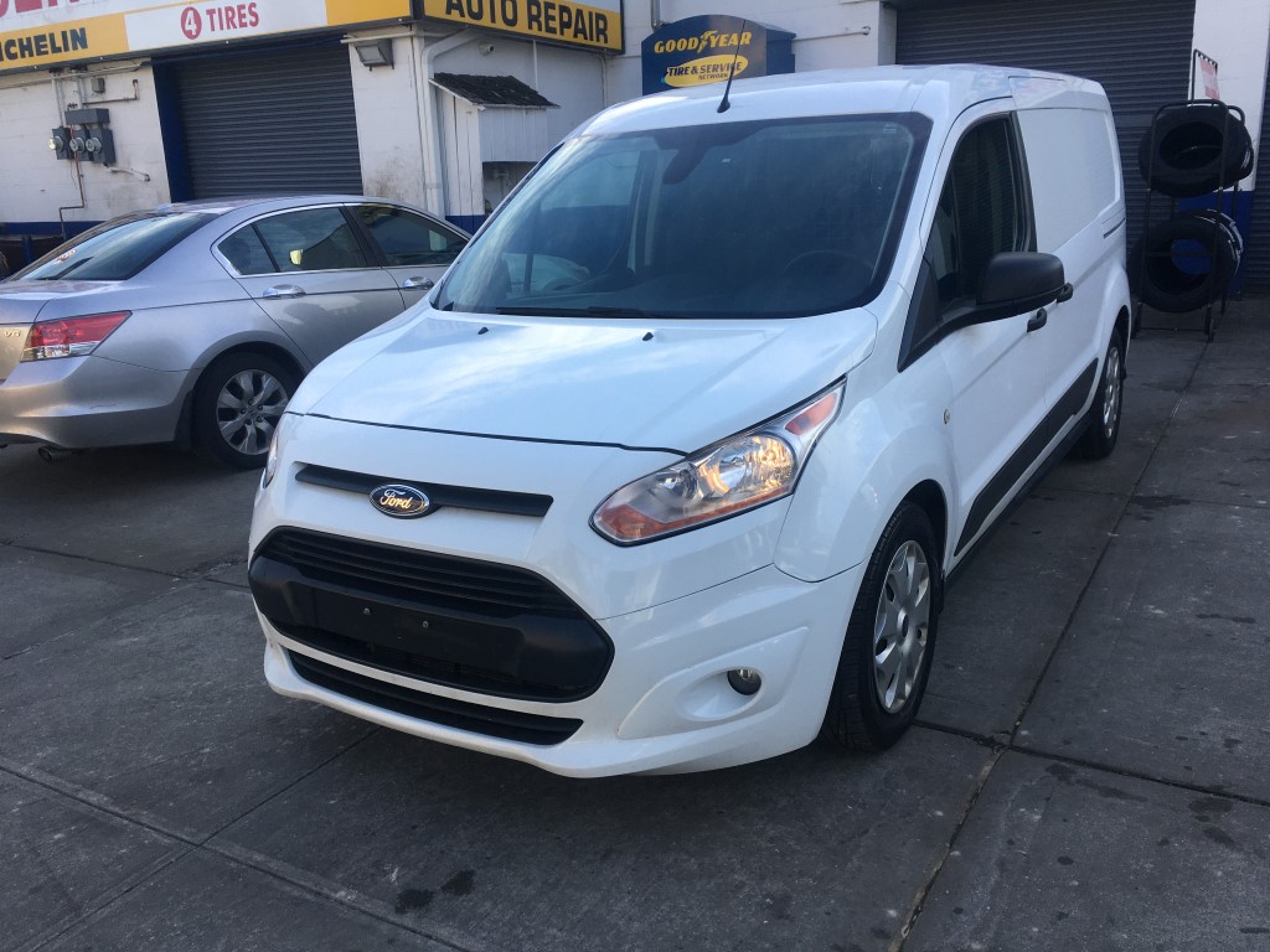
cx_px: 635
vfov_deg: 48.2
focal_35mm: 29
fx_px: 1064
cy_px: 476
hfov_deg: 61.7
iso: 25
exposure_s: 1/587
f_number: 2.2
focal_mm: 4.15
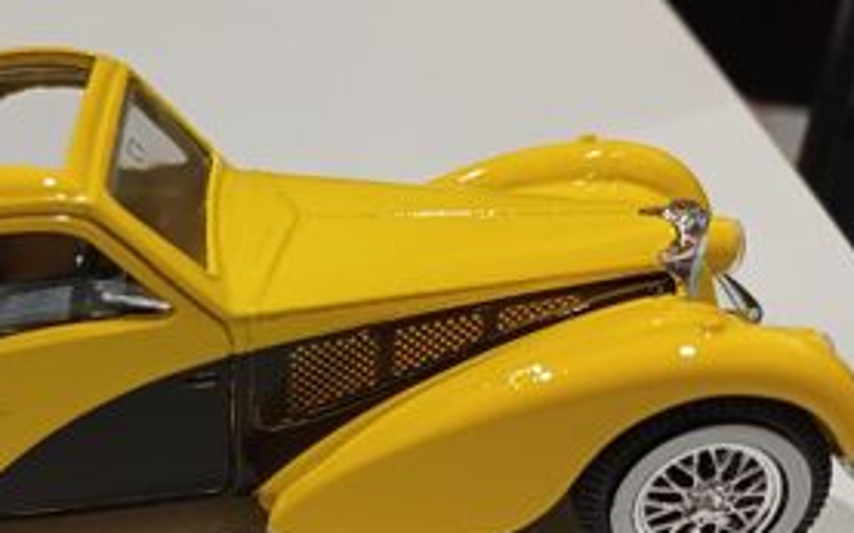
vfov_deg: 27.2
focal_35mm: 46
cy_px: 456
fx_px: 1070
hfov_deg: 41.6
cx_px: 173
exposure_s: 1/33.3
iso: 250
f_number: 1.8
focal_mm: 4.65
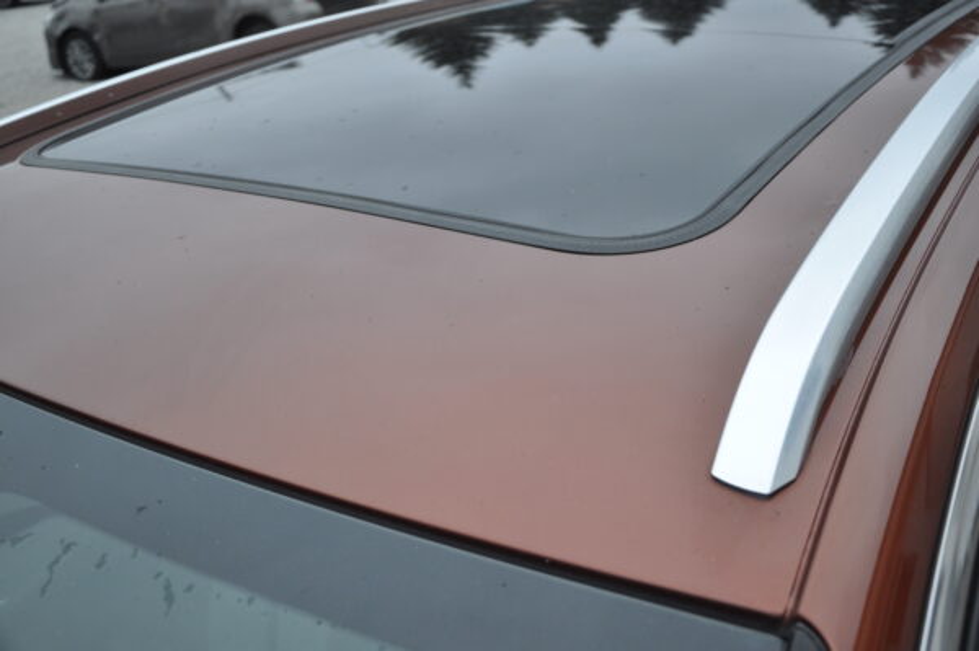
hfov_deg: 53.2
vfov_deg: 36.8
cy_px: 326
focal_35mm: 36
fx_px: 978
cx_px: 490
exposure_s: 1/80
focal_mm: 24
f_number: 4.5
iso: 400
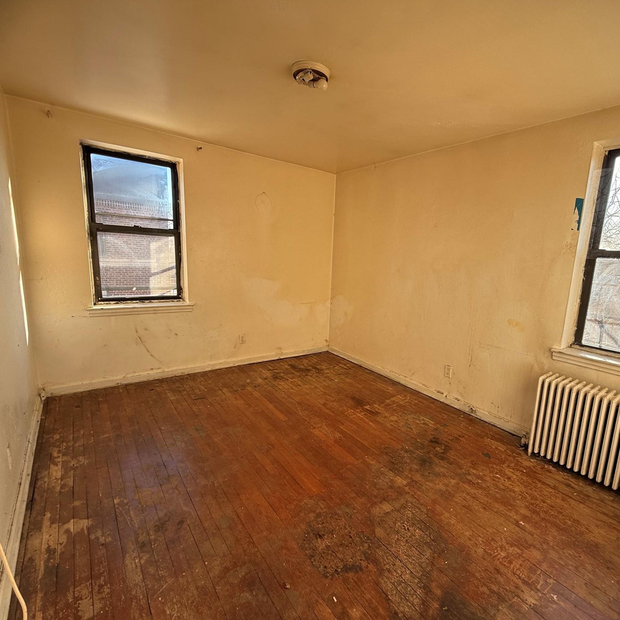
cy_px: 316
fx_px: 344
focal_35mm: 17
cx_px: 361
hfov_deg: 83.3
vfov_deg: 84.0
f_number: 2.2
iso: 50
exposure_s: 1/126
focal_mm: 2.22
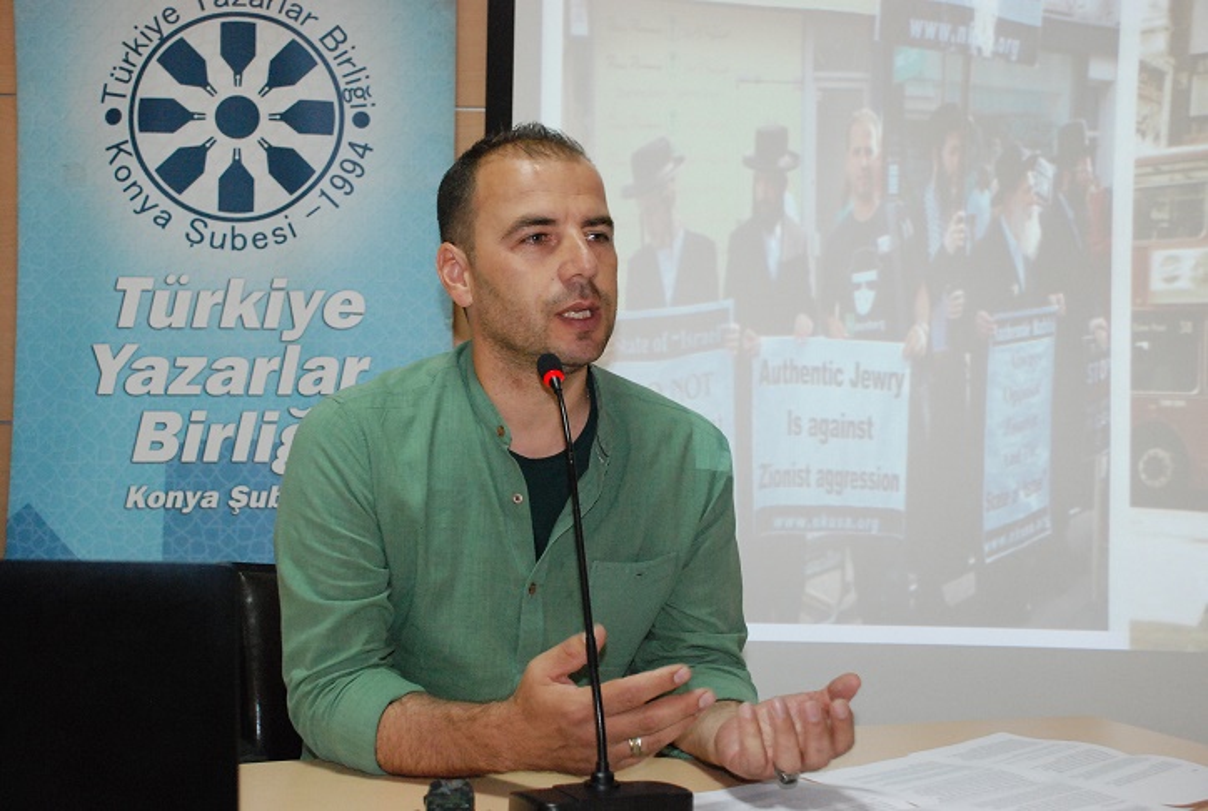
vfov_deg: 28.2
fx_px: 1614
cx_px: 604
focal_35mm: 48
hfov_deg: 41.0
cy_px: 406
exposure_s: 1/60
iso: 1600
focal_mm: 32
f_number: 5.6
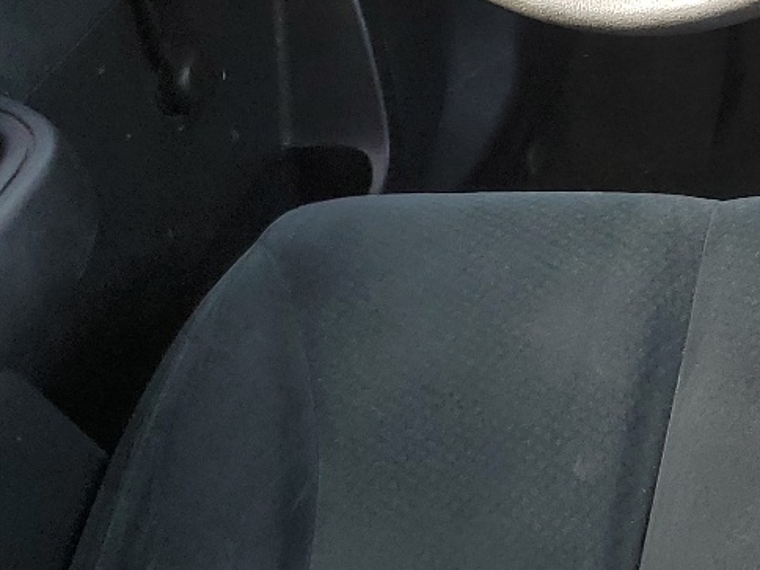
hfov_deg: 19.0
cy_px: 46
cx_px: 1239
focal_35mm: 86
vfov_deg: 16.9
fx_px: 1888
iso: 50
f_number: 1.5
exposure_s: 1/152
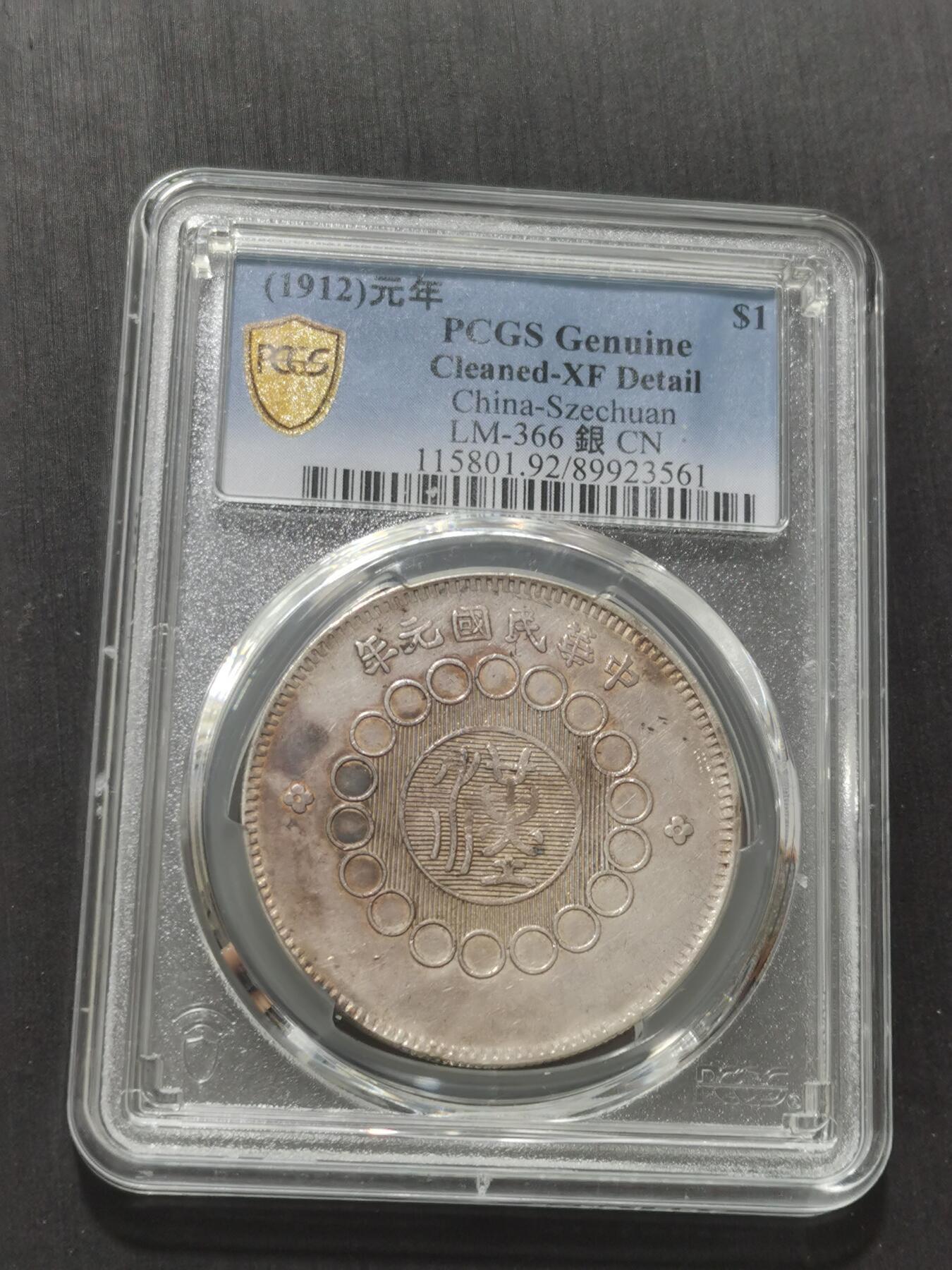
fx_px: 2567
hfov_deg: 21.0
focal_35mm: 70
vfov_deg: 27.8
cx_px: 476
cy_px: 635
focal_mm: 5.58
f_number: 1.8
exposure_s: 1/100
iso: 80
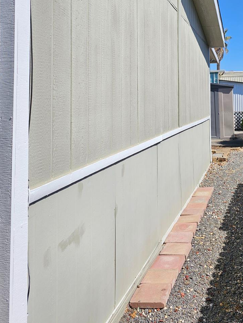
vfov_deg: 49.4
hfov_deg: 39.2
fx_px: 337
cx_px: 162
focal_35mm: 36
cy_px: 83
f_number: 1.7
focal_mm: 6.3
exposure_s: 1/1677
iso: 10
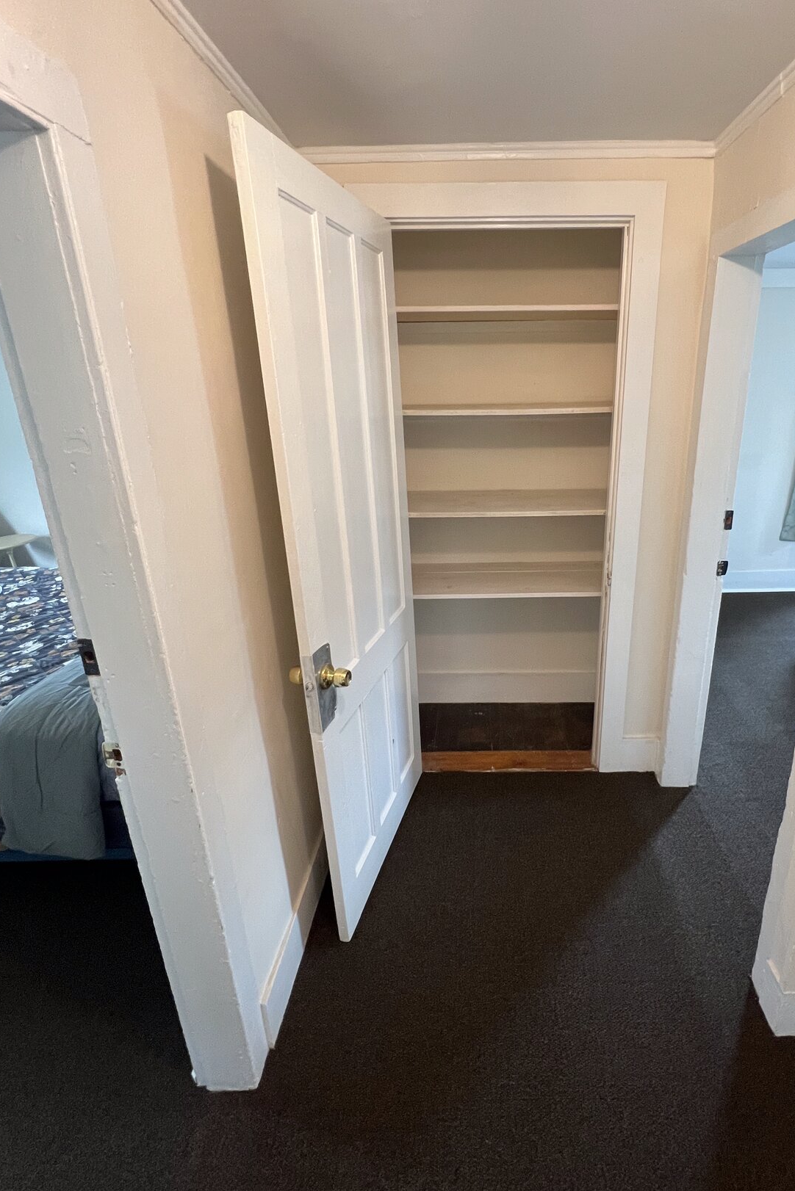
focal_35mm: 16
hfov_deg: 72.8
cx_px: 483
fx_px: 530
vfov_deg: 96.7
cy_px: 576
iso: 320
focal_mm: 1.57
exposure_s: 1/60
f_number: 1.8
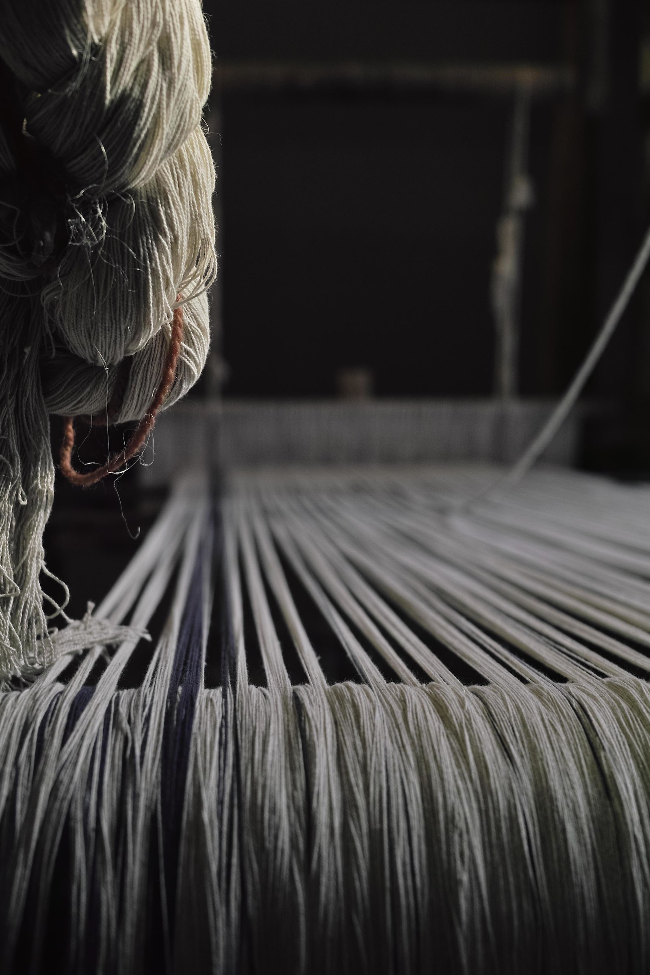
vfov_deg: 43.6
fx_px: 1219
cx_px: 325
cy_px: 488
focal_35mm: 45
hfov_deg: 29.9
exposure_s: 1/100
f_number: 3.5
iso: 400
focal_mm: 30
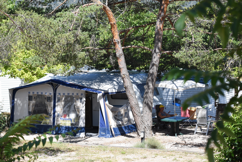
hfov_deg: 19.5
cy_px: 81
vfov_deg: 13.0
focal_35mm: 105
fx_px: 706
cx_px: 121
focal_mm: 70
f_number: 7.1
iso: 500
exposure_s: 1/800
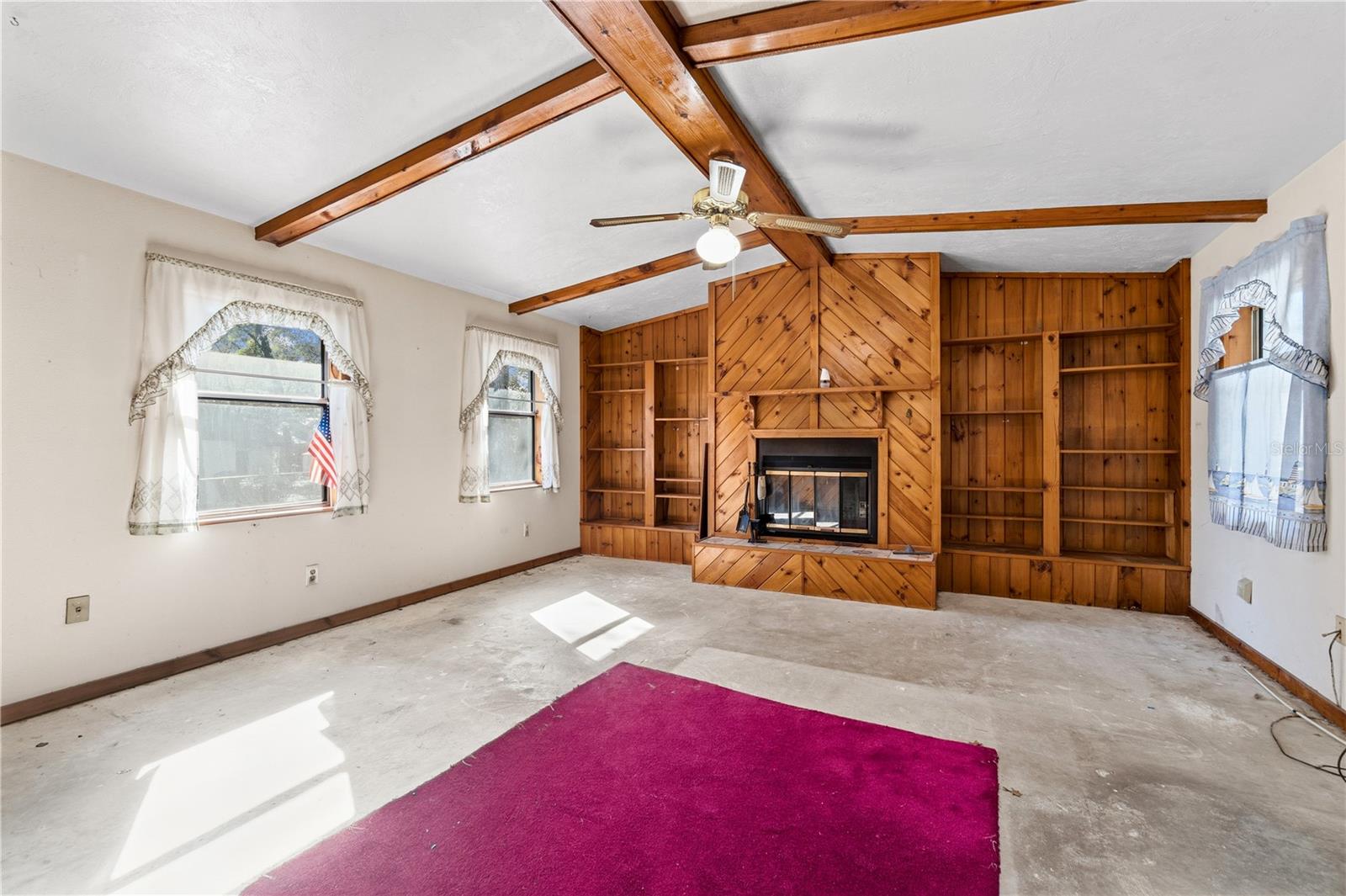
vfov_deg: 77.3
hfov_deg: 100.4
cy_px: 448
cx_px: 673
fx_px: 561
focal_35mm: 15
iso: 100
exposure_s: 1/10
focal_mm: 10
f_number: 8
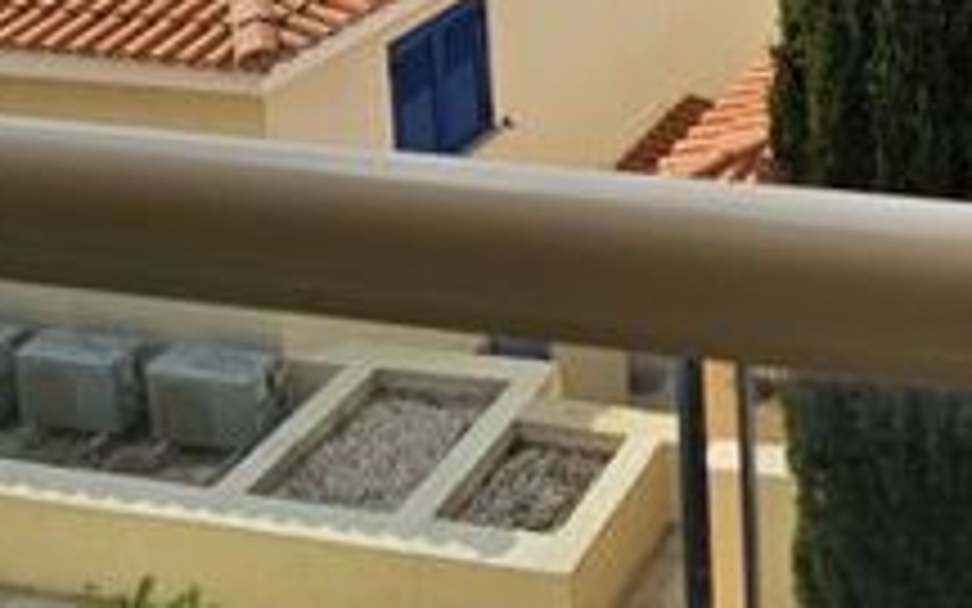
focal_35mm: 45
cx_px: 1123
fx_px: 1192
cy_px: -365
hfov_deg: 36.1
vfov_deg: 22.2
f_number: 2.2
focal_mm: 2.2
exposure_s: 1/5523
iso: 50
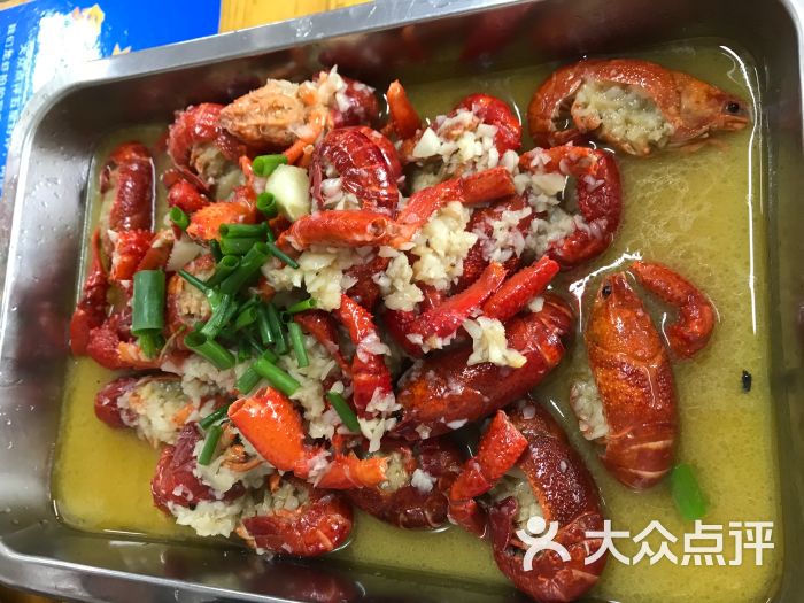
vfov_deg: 49.7
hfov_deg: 63.4
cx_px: 402
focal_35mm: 28
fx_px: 650
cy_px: 302
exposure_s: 1/17
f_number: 1.8
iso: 50
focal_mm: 3.99
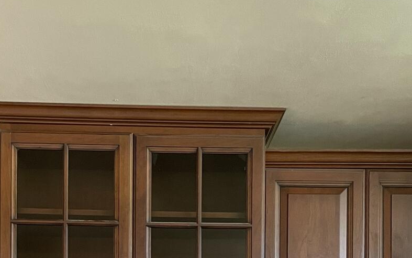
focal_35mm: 70
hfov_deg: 29.4
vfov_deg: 17.2
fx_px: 786
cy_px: 358
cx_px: 196
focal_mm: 4.2
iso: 250
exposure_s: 1/60
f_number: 1.6
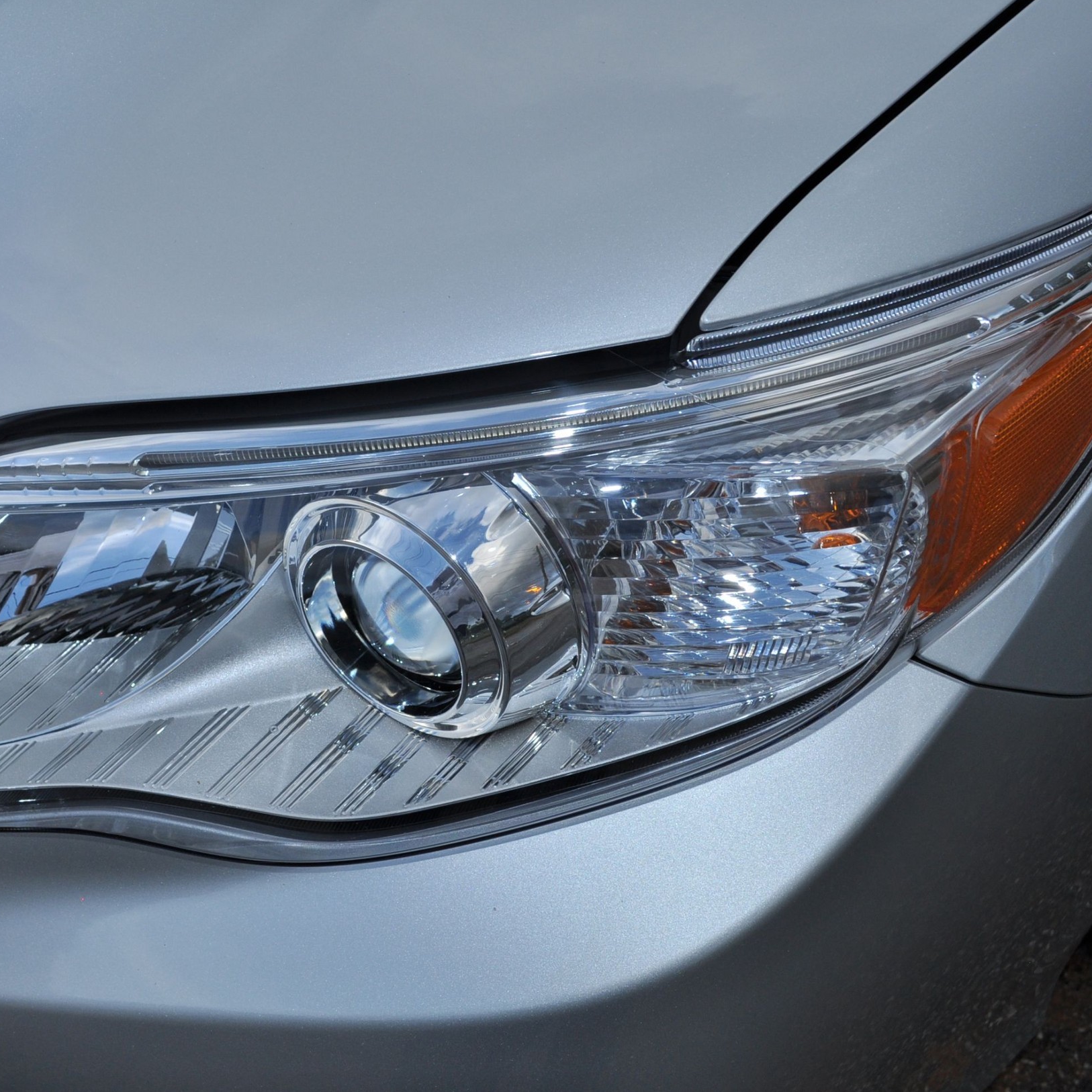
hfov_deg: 35.9
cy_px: 535
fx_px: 1677
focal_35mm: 47
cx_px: 424
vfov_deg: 36.1
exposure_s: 1/200
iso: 200
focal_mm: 24
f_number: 8
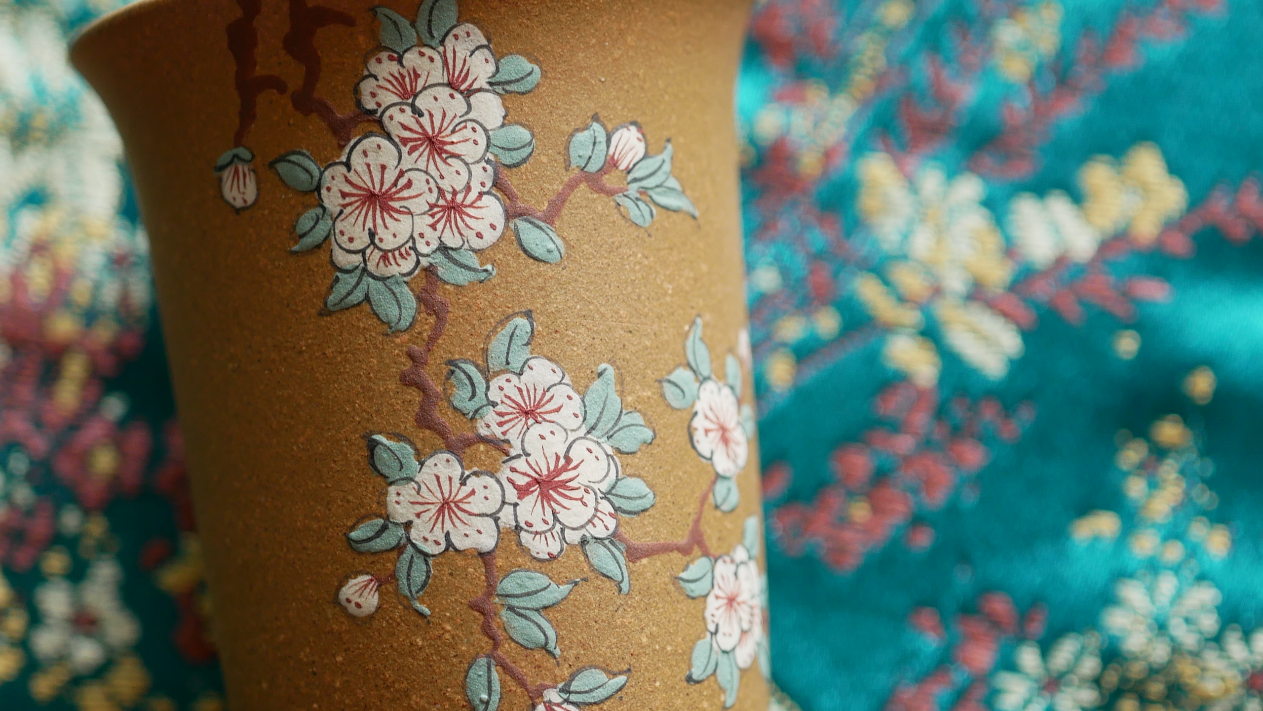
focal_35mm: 176
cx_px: 524
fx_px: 5895
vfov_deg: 6.9
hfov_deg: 12.2
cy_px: 423
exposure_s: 1/100
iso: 200
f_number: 2.8
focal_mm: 45
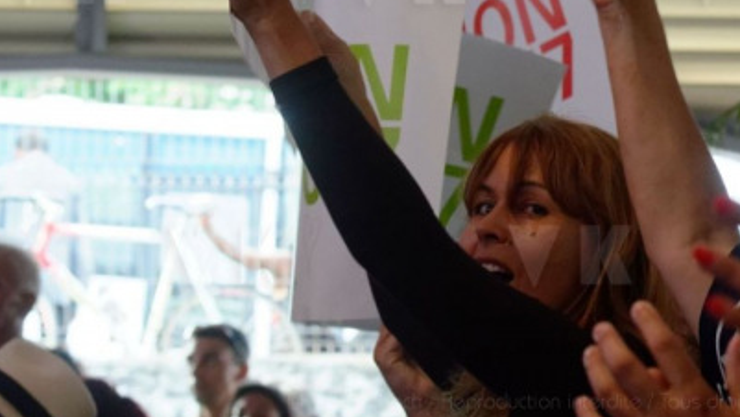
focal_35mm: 219
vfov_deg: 5.5
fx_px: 4299
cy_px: 31
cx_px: 568
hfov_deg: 9.8
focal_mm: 70
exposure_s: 1/100
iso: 1000
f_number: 5.6
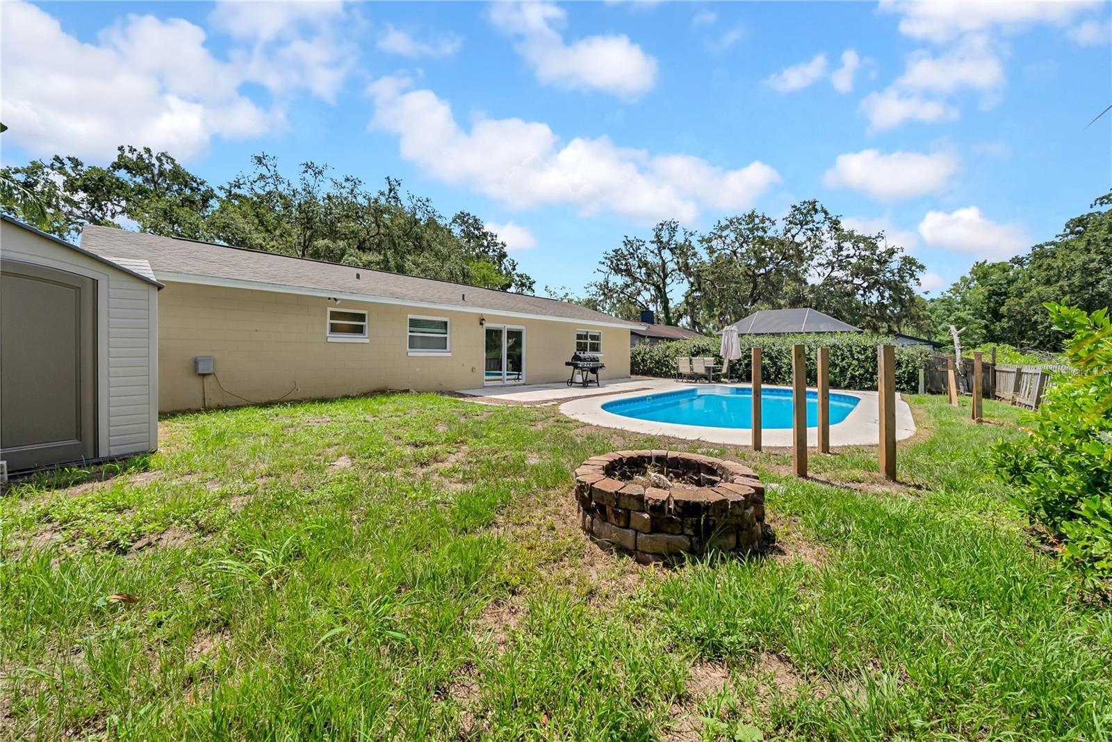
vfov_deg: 90.0
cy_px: 371
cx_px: 556
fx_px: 371
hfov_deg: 112.6
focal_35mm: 12
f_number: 8
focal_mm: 12
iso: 800
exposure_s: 1/1600
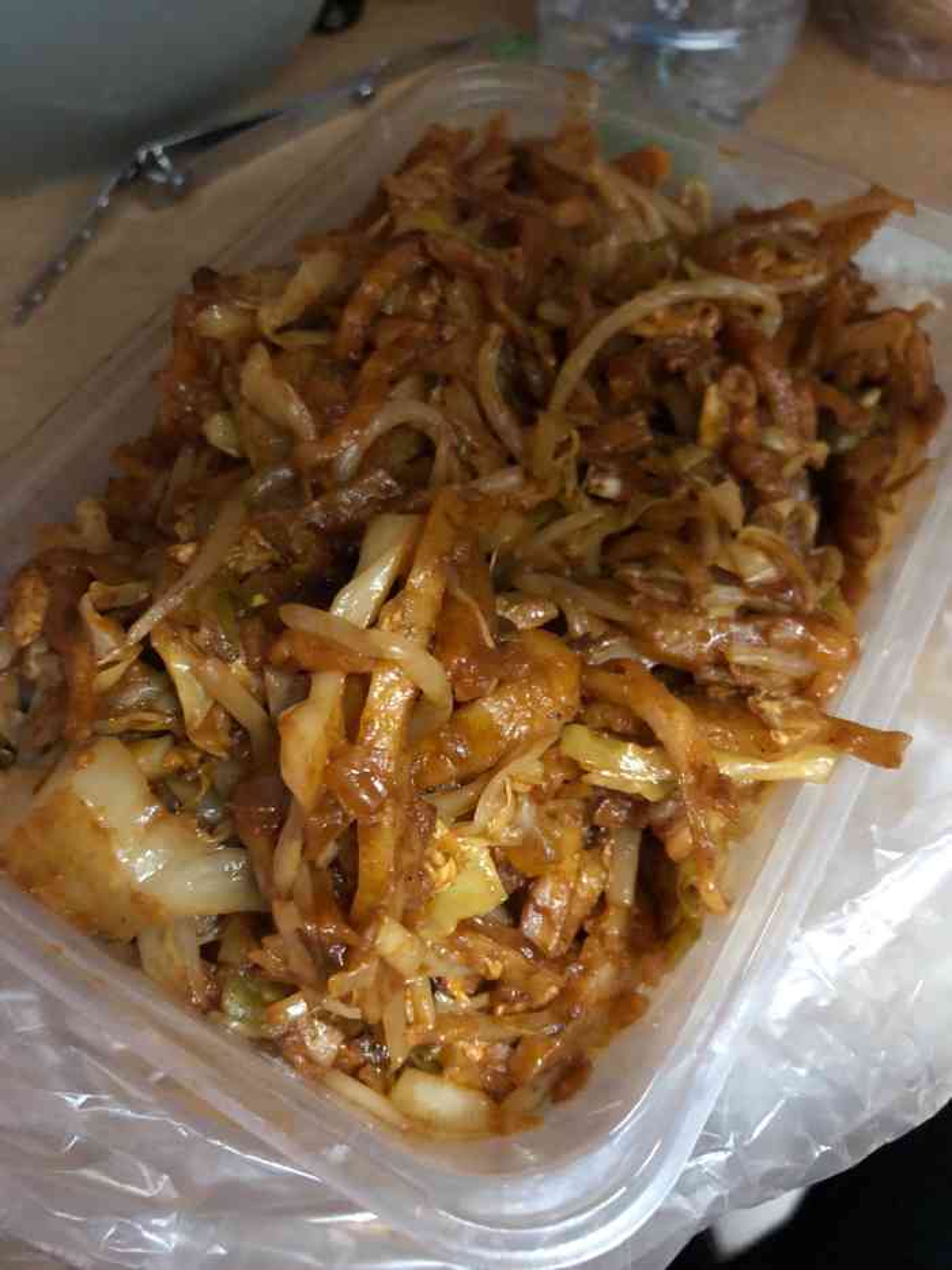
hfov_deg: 49.8
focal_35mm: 28
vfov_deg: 63.4
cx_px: 476
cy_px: 635
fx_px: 1026
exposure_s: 1/4
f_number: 1.8
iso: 125
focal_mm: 4
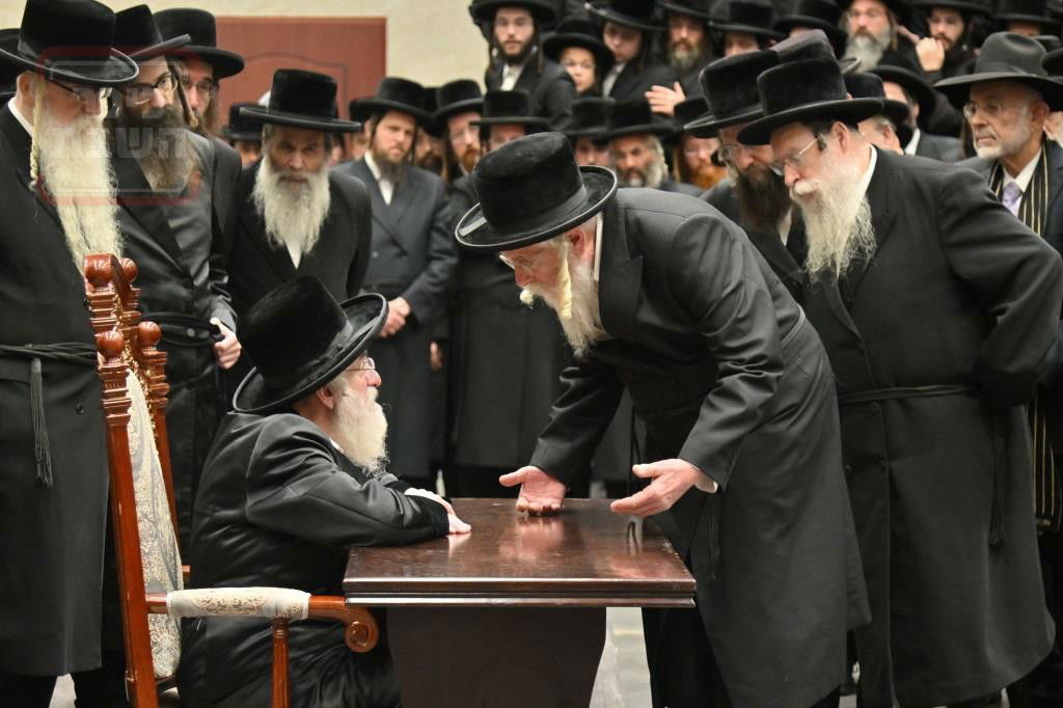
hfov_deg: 17.5
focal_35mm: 117
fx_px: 3453
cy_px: 354
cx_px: 532
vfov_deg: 11.7
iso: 800
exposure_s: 1/320
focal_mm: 78
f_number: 4
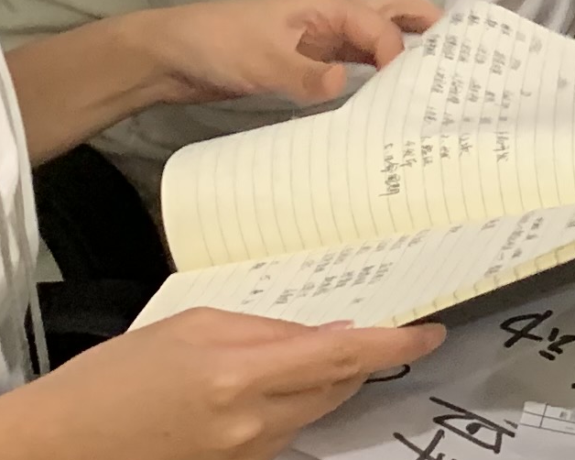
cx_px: 1269
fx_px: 2773
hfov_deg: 10.5
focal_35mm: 163
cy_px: -517
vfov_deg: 8.8
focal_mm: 4.25
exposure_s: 1/50
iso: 250
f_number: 1.8
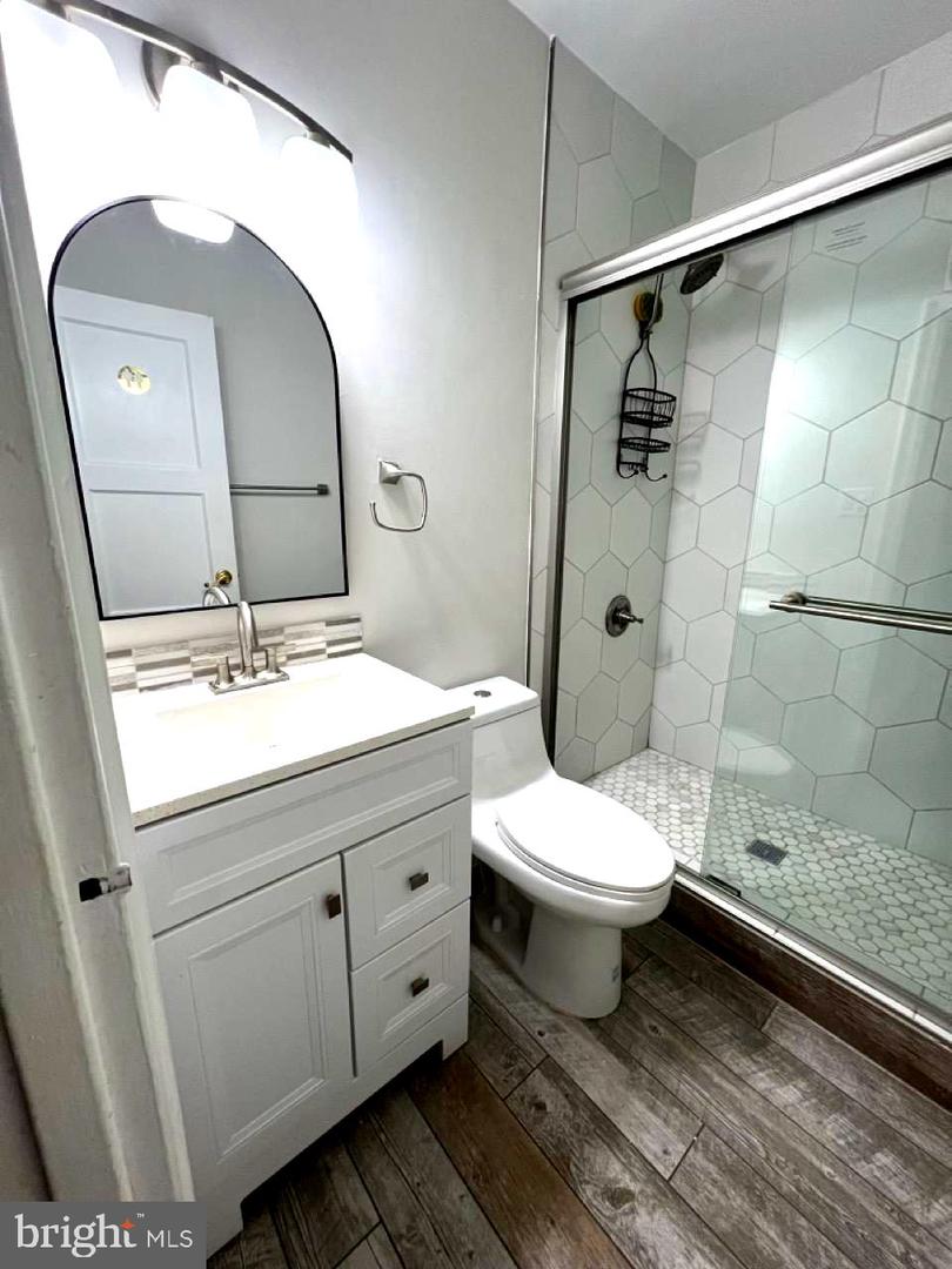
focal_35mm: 13
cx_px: 476
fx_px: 477
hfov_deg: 89.9
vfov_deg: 106.2
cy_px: 634
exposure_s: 1/120
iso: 200
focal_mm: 1.57
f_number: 1.8
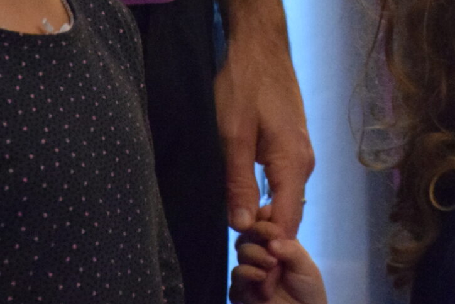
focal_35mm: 557
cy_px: -108
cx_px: 392
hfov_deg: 3.7
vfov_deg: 2.5
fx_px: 7038
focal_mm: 105
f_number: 5.6
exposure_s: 1/30
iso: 6400
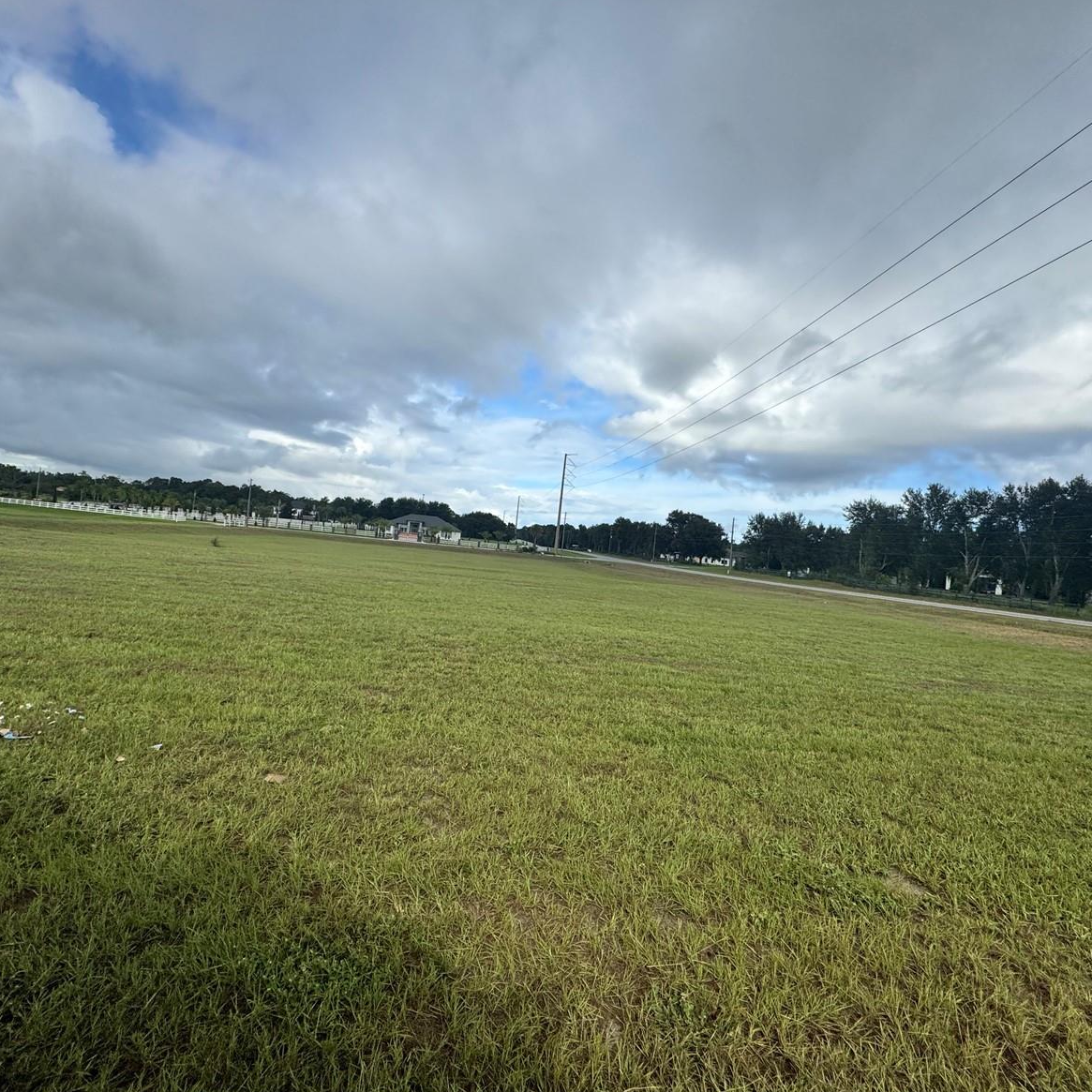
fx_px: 607
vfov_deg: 84.0
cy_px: 538
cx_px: 552
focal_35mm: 17
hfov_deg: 84.0
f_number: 2.2
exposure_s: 1/2028
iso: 50
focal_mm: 2.22
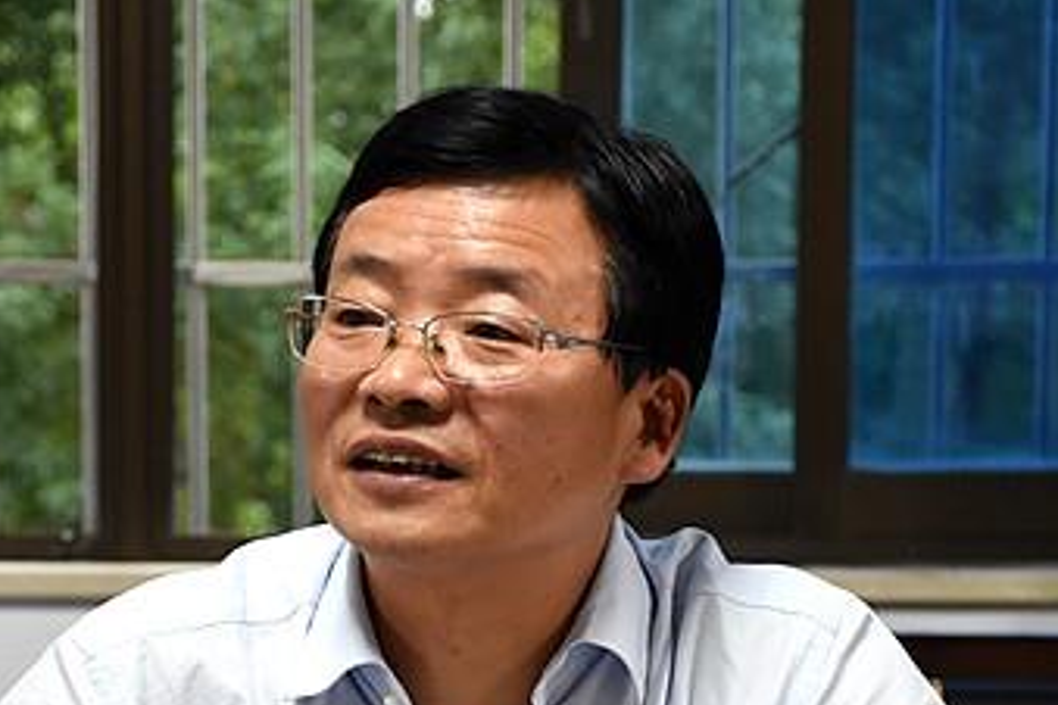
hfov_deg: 14.9
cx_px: 434
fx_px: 4055
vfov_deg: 9.9
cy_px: 615
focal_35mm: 138
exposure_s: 1/80
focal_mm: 52
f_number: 5
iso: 1800
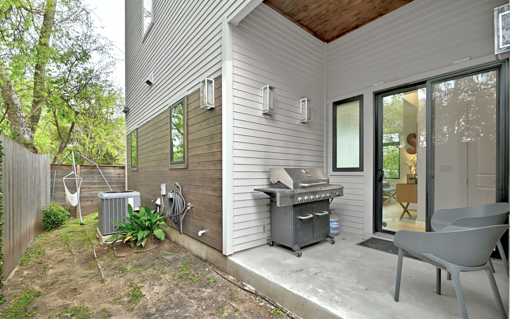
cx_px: 245
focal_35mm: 16
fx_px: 222
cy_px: 175
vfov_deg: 71.1
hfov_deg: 97.8
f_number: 10
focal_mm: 15
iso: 400
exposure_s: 1/5
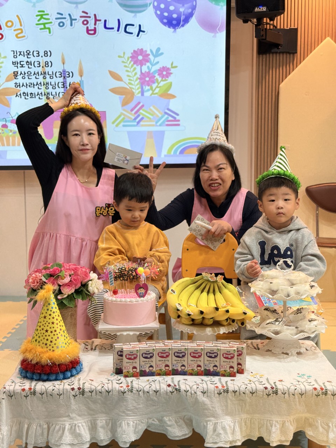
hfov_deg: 30.3
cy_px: 224
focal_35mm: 48
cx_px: 168
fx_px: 621
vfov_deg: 39.7
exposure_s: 1/60
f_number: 1.78
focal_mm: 6.76
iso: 80
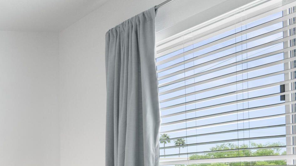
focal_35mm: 53
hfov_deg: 26.9
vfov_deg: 21.5
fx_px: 416
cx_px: -155
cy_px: 184
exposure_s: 1/4
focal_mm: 16
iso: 400
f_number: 8
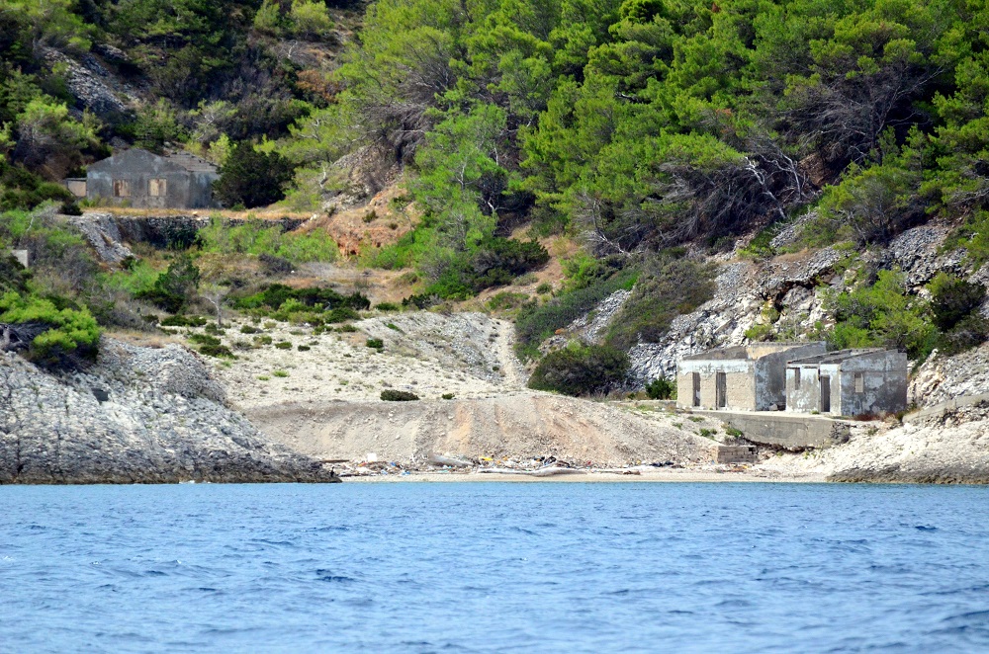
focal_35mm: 405
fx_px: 11101
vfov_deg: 3.4
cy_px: 327
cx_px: 494
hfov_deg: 5.1
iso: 2000
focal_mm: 270
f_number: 5.6
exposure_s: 1/6400
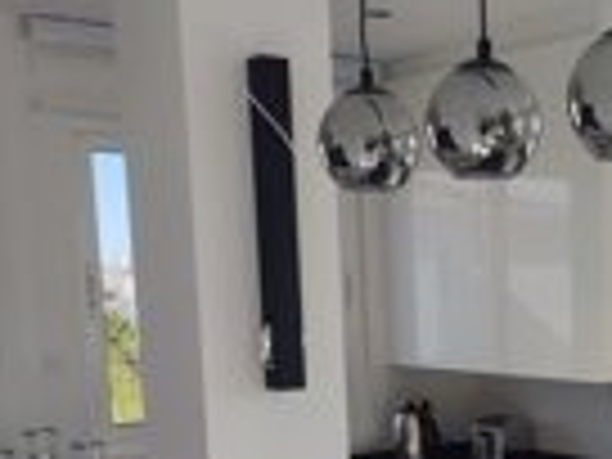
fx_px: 1167
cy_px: 486
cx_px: 572
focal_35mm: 66
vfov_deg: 21.3
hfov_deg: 28.1
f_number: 1.9
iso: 50
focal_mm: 6.04
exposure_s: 1/470
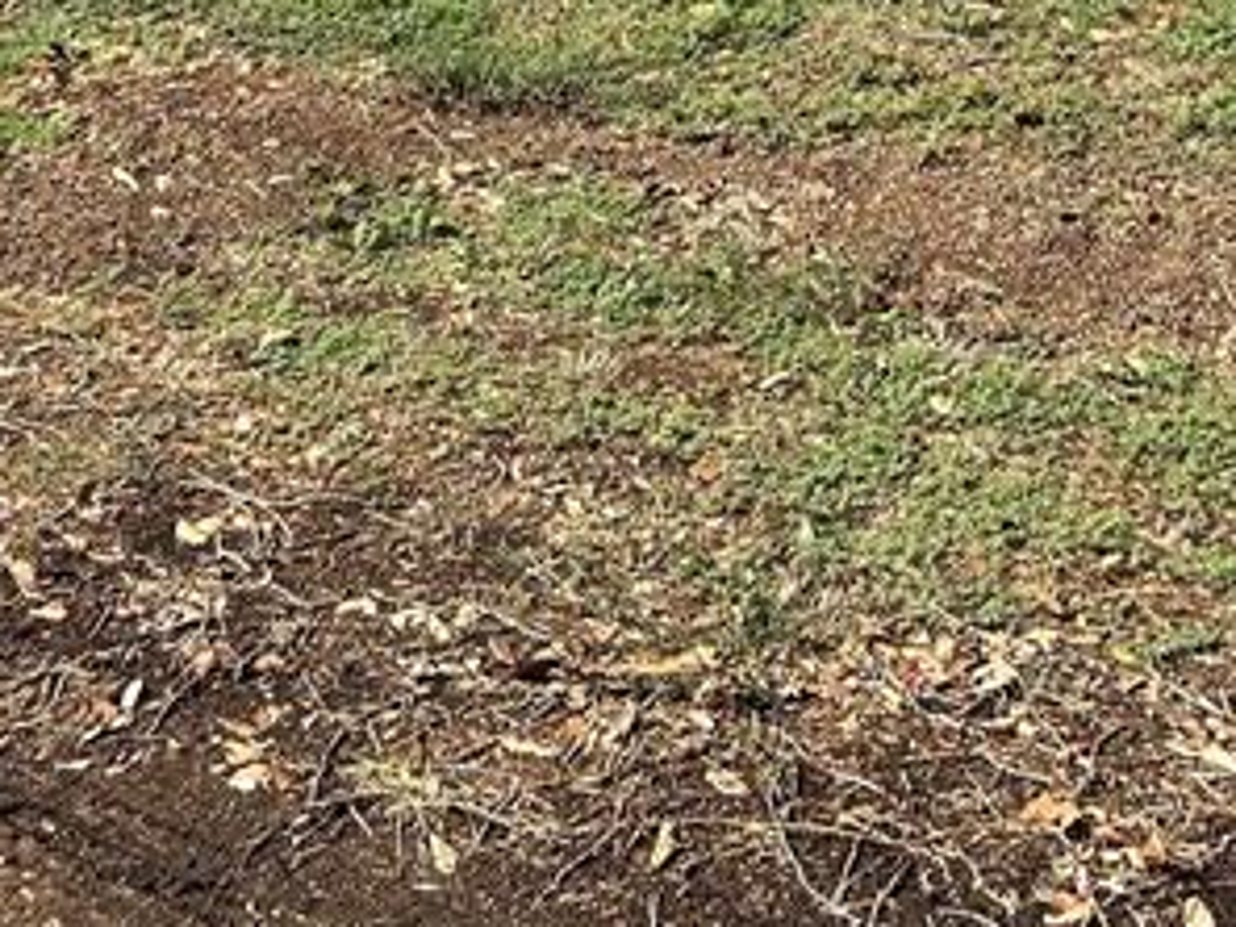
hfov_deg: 21.7
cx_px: 852
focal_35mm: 90
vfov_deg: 14.9
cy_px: -560
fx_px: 3214
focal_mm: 5.7
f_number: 1.5
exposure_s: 1/2915
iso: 50
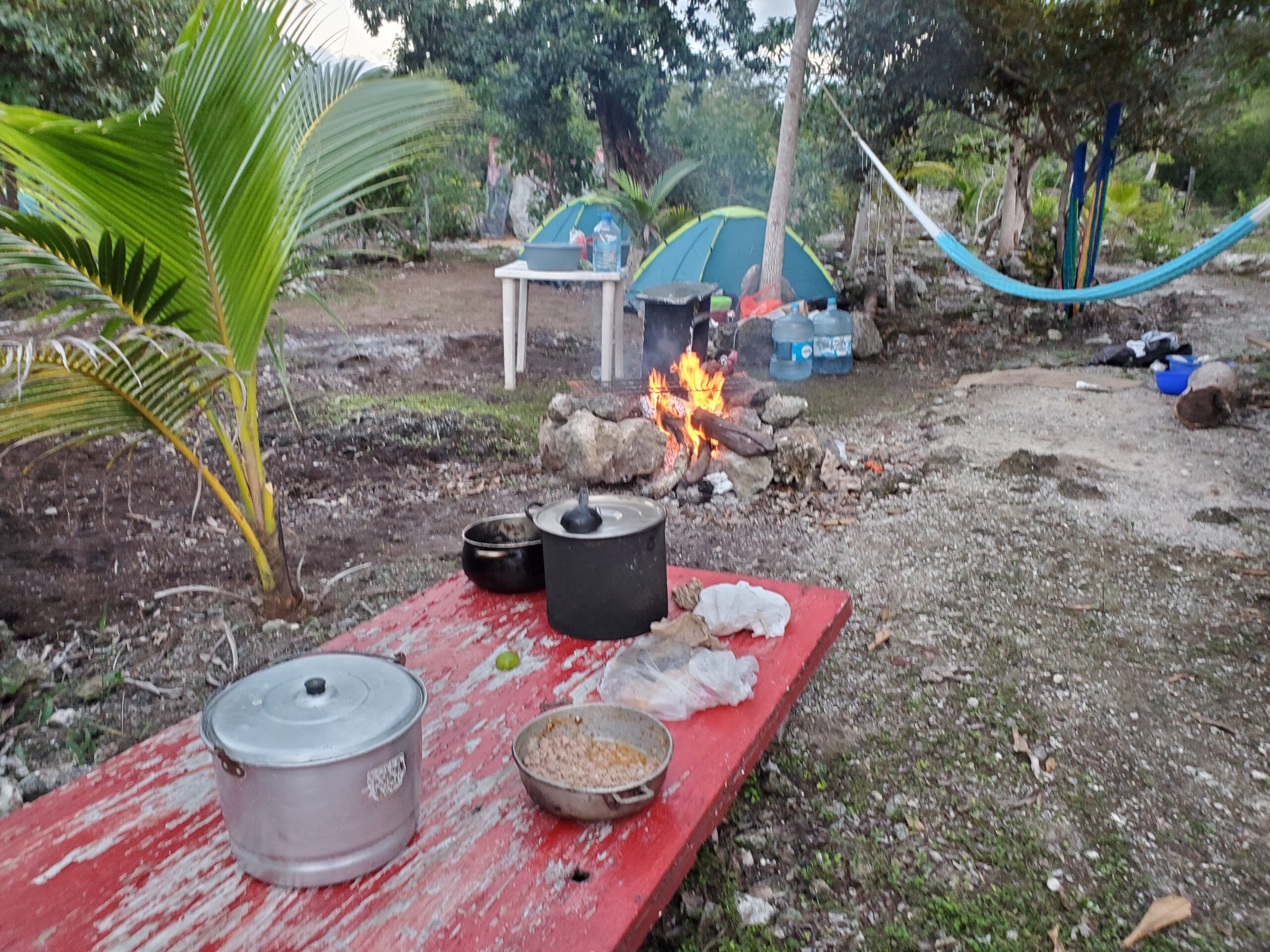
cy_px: 476
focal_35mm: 26
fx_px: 954
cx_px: 635
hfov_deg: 67.3
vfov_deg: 53.1
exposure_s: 1/39
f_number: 2.4
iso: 200
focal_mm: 4.3
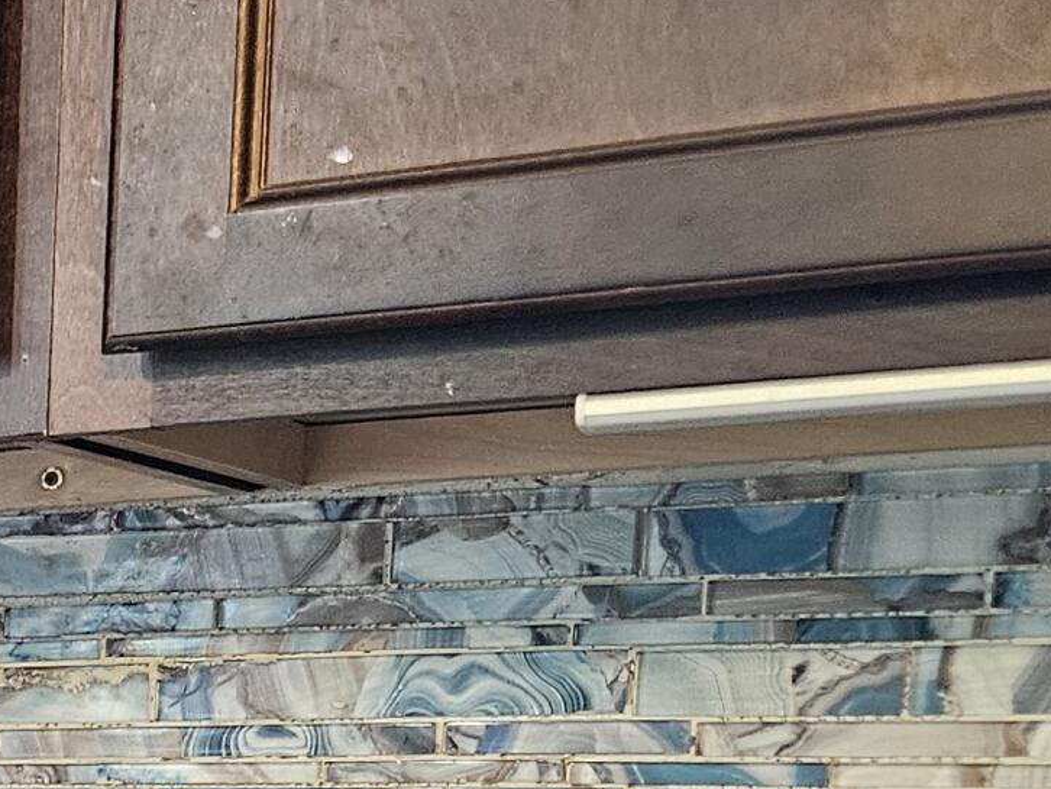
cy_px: 1135
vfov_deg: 14.6
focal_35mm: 95
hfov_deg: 17.0
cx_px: -850
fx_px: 2885
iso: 640
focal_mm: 5.4
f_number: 1.8
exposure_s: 1/60
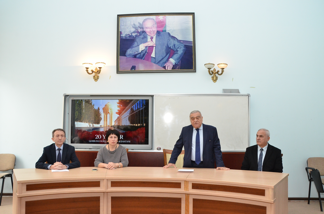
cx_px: 162
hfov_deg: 67.5
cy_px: 107
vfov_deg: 47.7
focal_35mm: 27
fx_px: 242
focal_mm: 18
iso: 2200
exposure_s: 1/125
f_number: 7.1
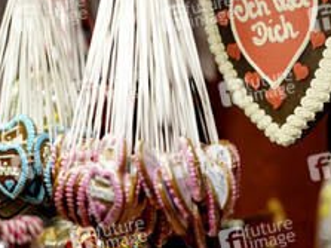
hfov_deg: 11.9
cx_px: 69
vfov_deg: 9.0
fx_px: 1577
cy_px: 52
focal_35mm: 165
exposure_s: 1/640
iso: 640
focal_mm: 85
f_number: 2.8
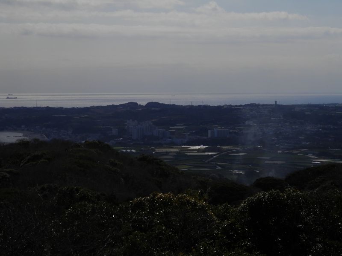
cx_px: 171
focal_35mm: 106
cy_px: 128
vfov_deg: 14.0
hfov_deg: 18.5
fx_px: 1047
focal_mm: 19
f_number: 14.2
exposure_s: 1/250
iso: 80
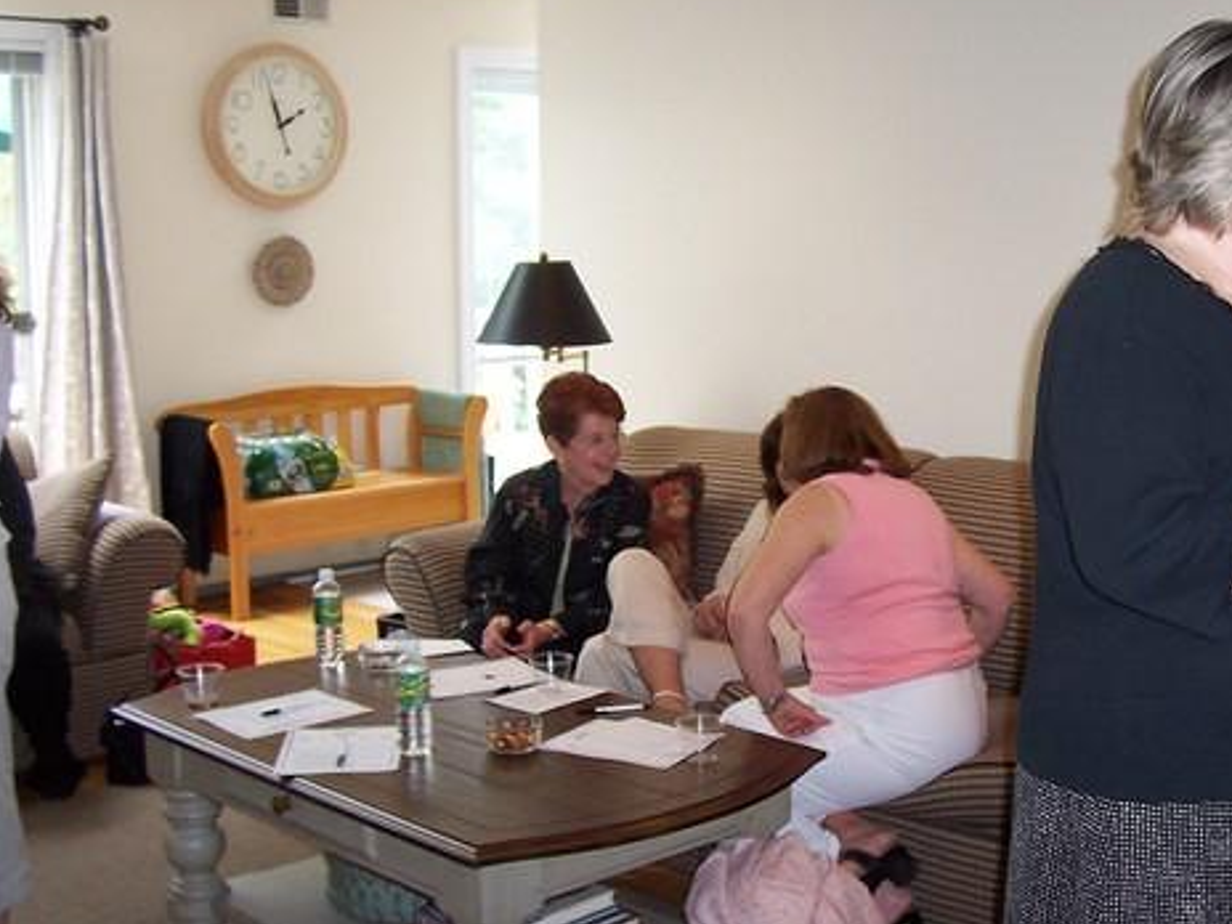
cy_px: 478
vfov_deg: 28.6
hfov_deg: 37.1
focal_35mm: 51
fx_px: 1815
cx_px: 826
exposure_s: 1/60
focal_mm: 5.6
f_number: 2.8
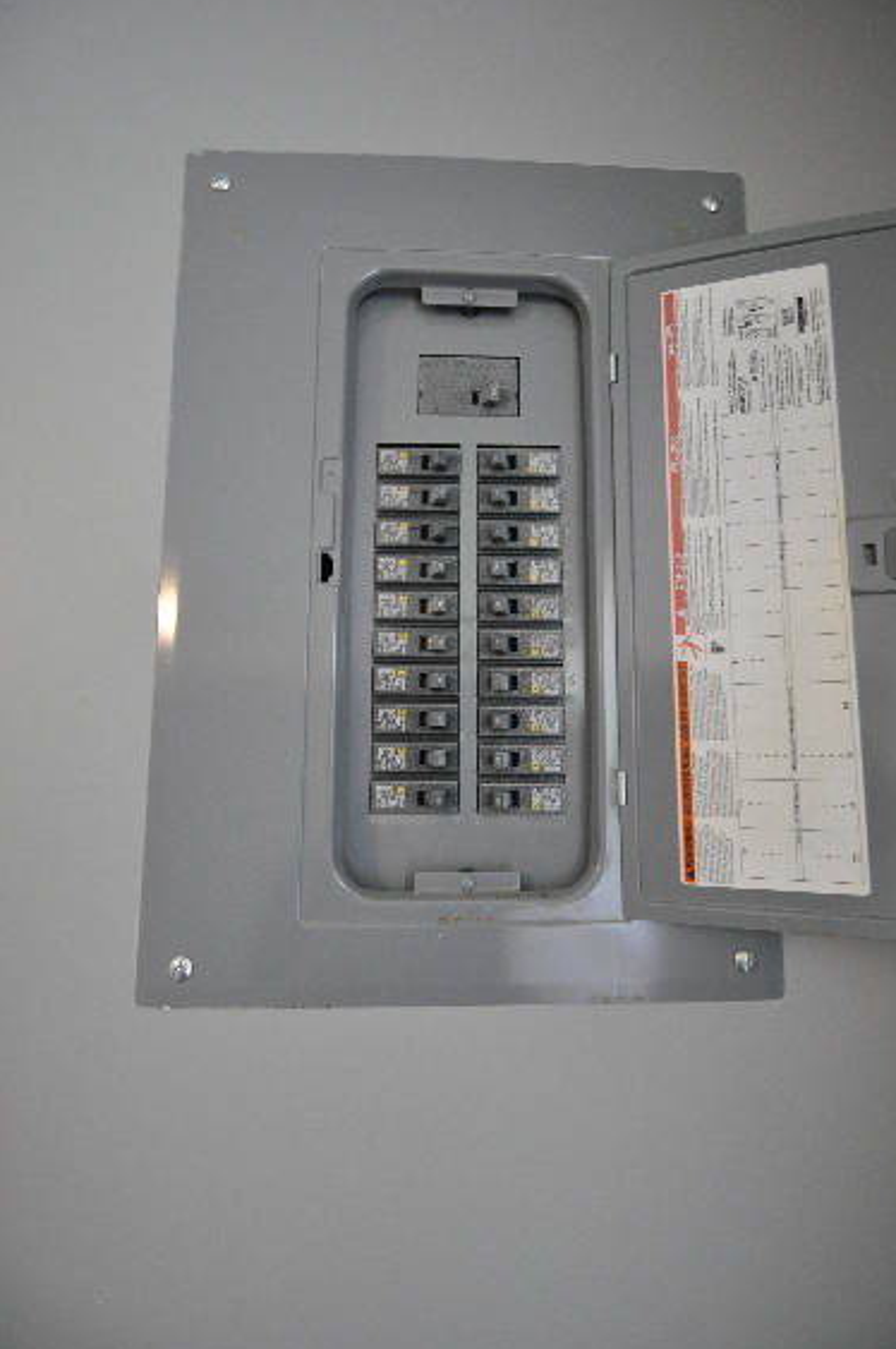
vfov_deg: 96.7
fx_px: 599
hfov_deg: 73.5
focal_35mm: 16
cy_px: 642
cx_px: 476
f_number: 4
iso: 800
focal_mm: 10
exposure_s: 1/60
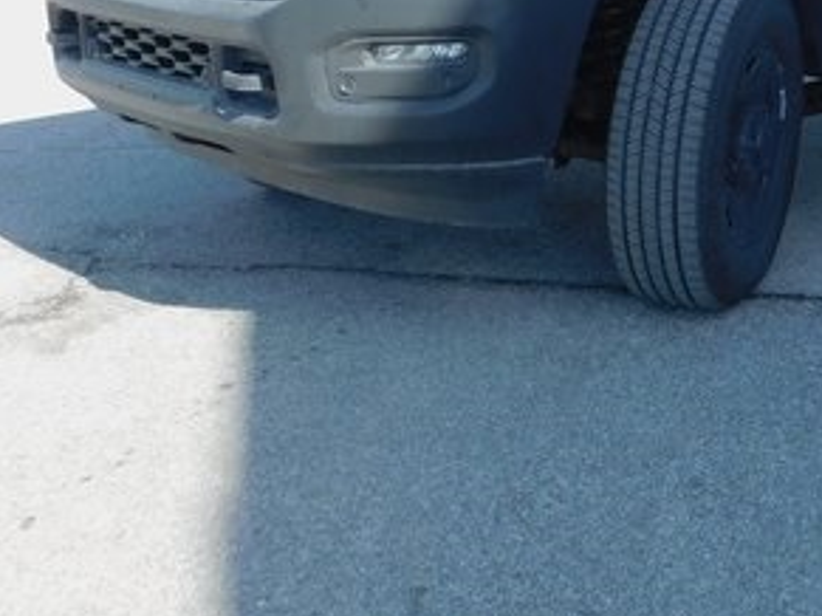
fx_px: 1567
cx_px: 717
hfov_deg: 28.4
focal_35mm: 66
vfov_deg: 21.3
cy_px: -23
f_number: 3.2
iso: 125
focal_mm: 5.3
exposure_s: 1/500
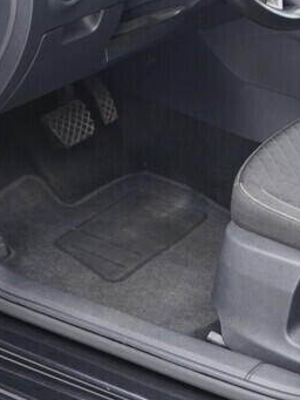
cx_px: 231
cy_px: 12
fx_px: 1201
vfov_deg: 18.5
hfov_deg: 14.2
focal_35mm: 104
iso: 250
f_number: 2.8
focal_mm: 24
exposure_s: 1/40
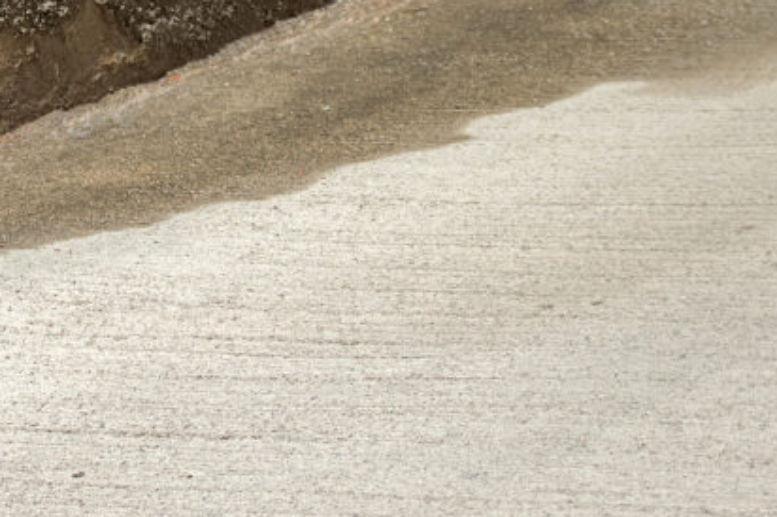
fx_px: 4184
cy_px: 16
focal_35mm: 194
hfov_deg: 10.5
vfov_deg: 7.0
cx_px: -11
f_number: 5.6
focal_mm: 52
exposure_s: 1
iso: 400
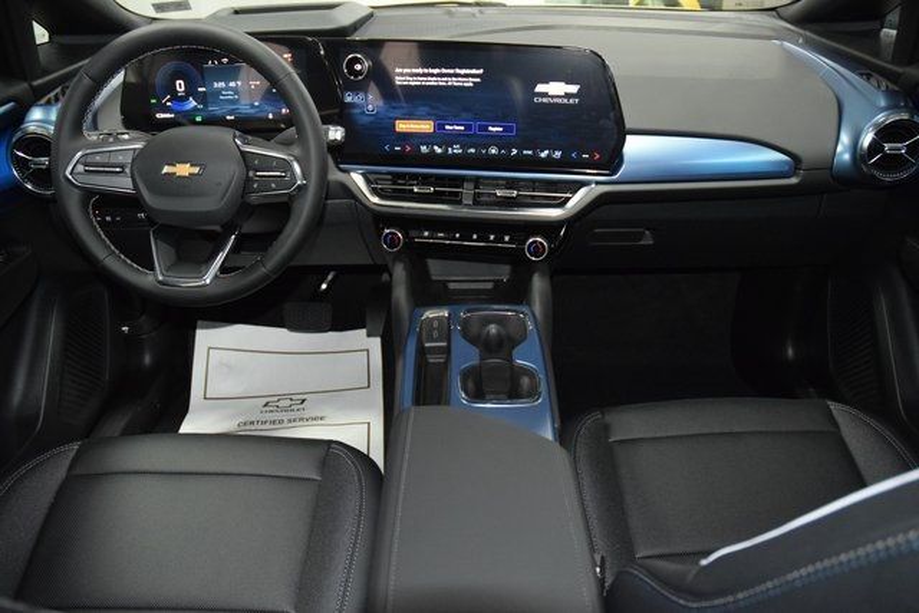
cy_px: 306
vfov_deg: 48.0
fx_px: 689
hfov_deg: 67.4
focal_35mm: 27
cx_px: 460
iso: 3200
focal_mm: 18
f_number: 3.5
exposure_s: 1/100
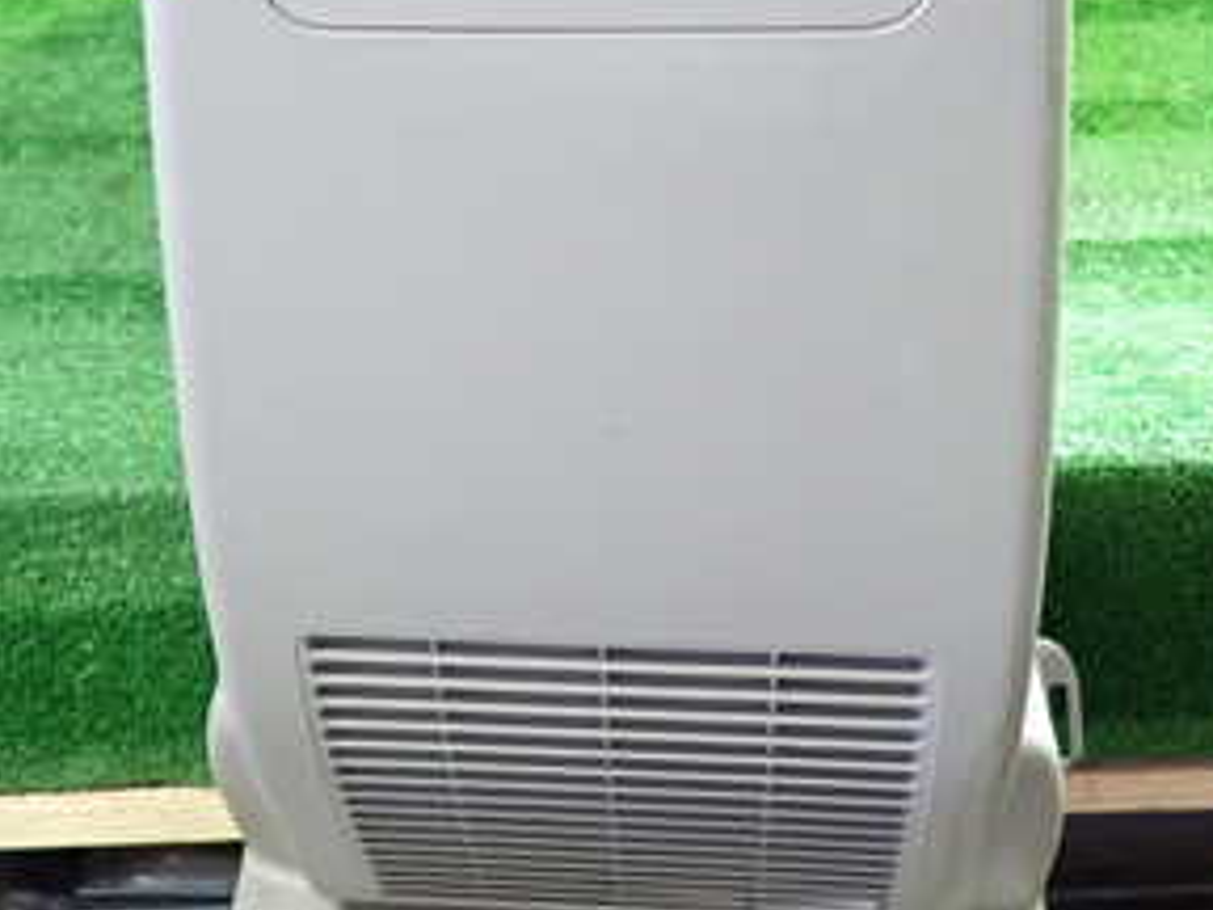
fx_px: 1822
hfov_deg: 36.7
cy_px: 211
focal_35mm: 52
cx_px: 514
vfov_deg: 27.6
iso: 500
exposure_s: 1/30
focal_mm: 4.5
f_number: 2
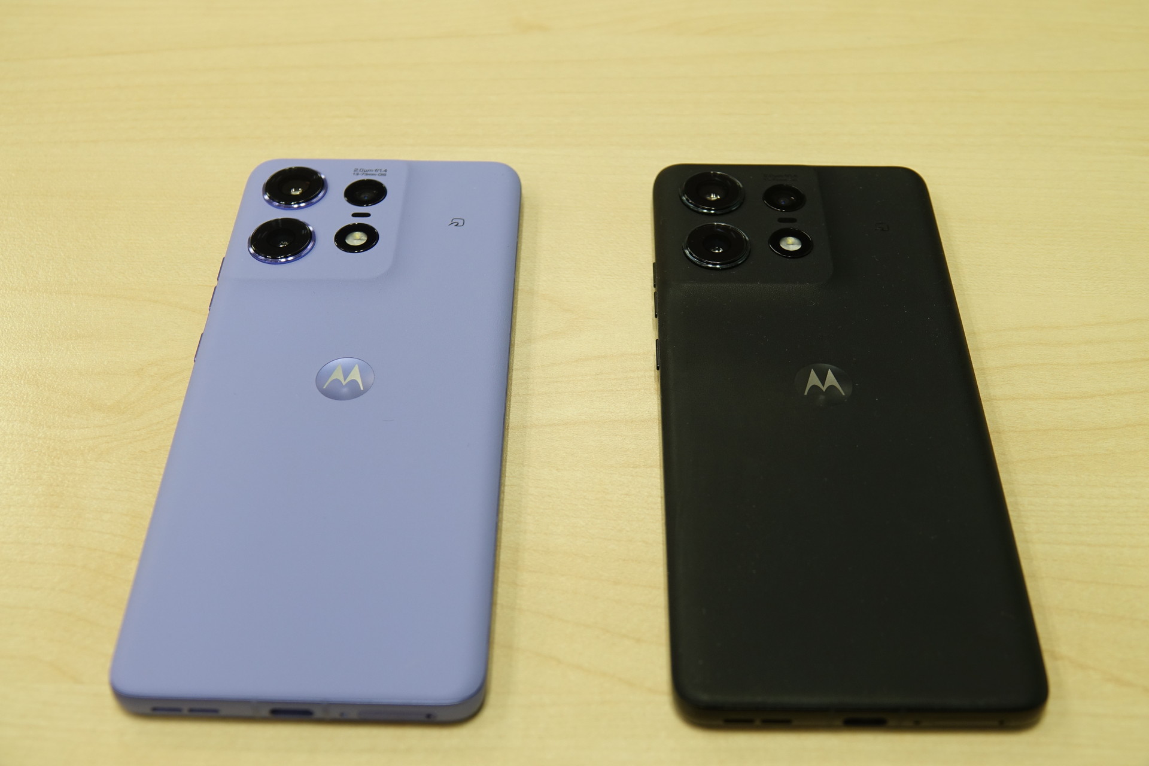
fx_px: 1308
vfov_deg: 32.6
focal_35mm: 41
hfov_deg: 47.4
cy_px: 383
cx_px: 574
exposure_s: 1/50
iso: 200
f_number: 3.2
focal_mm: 15.17
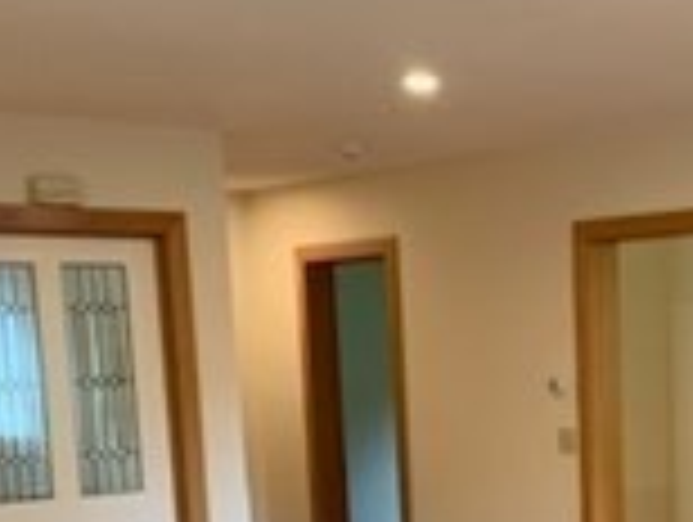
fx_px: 1524
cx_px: 634
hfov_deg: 24.8
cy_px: 621
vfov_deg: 18.5
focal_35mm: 76
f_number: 1.8
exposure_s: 1/60
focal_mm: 4.25
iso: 160
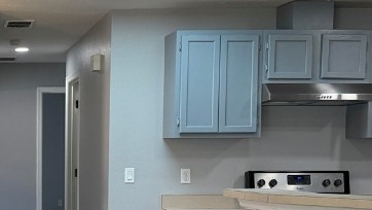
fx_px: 730
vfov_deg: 16.2
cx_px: -32
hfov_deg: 26.4
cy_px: 180
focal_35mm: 74
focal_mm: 6.76
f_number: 1.78
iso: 200
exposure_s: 1/204
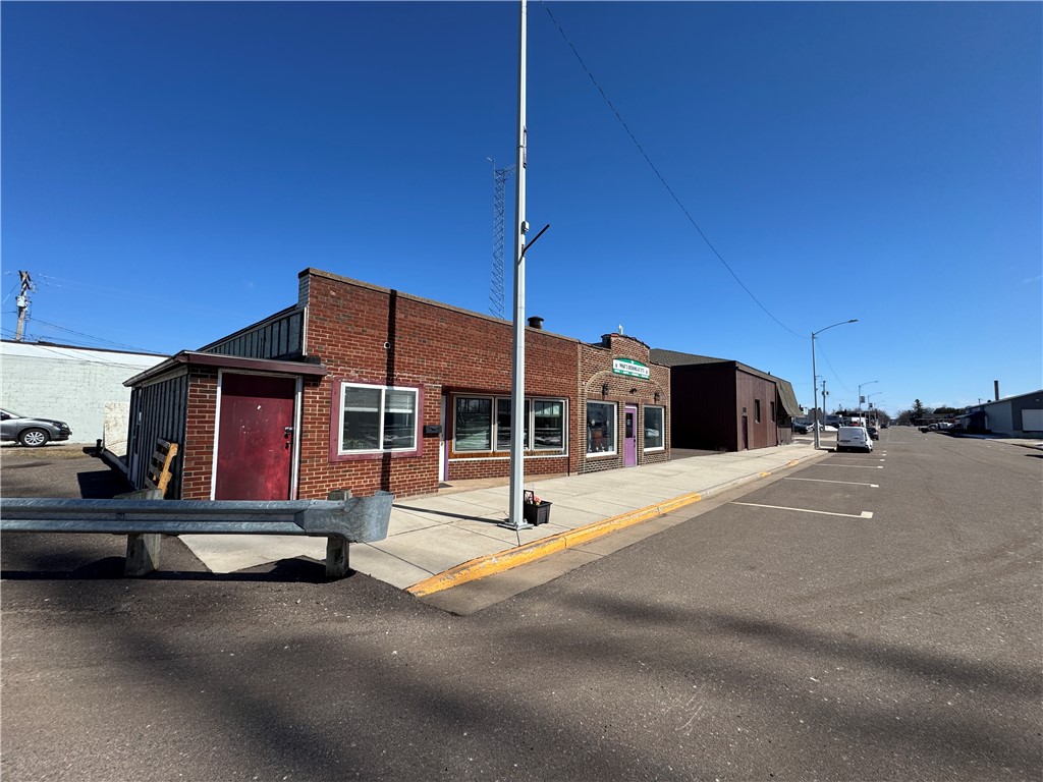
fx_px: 422
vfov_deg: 85.7
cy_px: 391
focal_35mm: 14
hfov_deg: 102.1
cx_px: 522
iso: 50
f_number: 2.2
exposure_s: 1/2674
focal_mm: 2.22
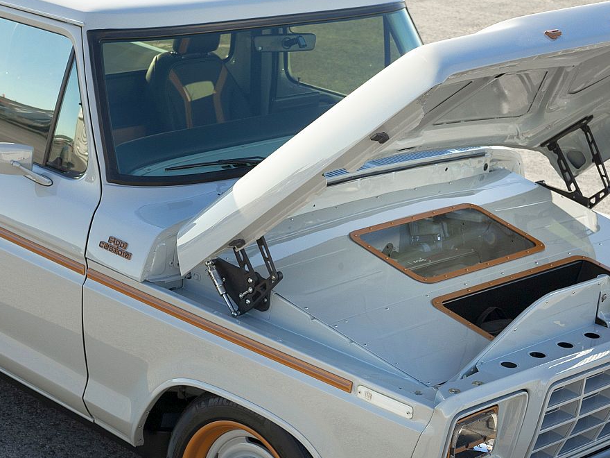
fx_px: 1515
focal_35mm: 86
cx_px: 216
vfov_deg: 17.1
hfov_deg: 22.7
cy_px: 313
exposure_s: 1/250
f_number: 6.3
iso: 200
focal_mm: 41
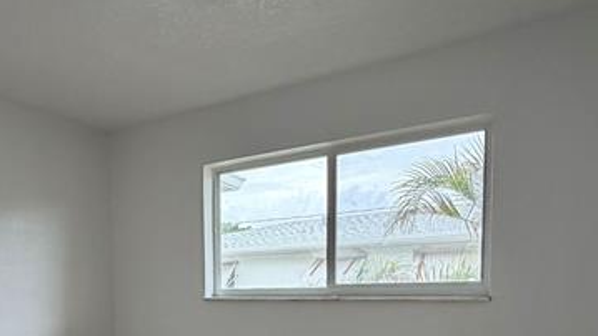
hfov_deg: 57.1
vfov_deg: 32.0
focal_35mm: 34
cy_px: 334
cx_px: 212
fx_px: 539
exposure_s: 1/121
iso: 200
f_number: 2.2
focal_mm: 2.22
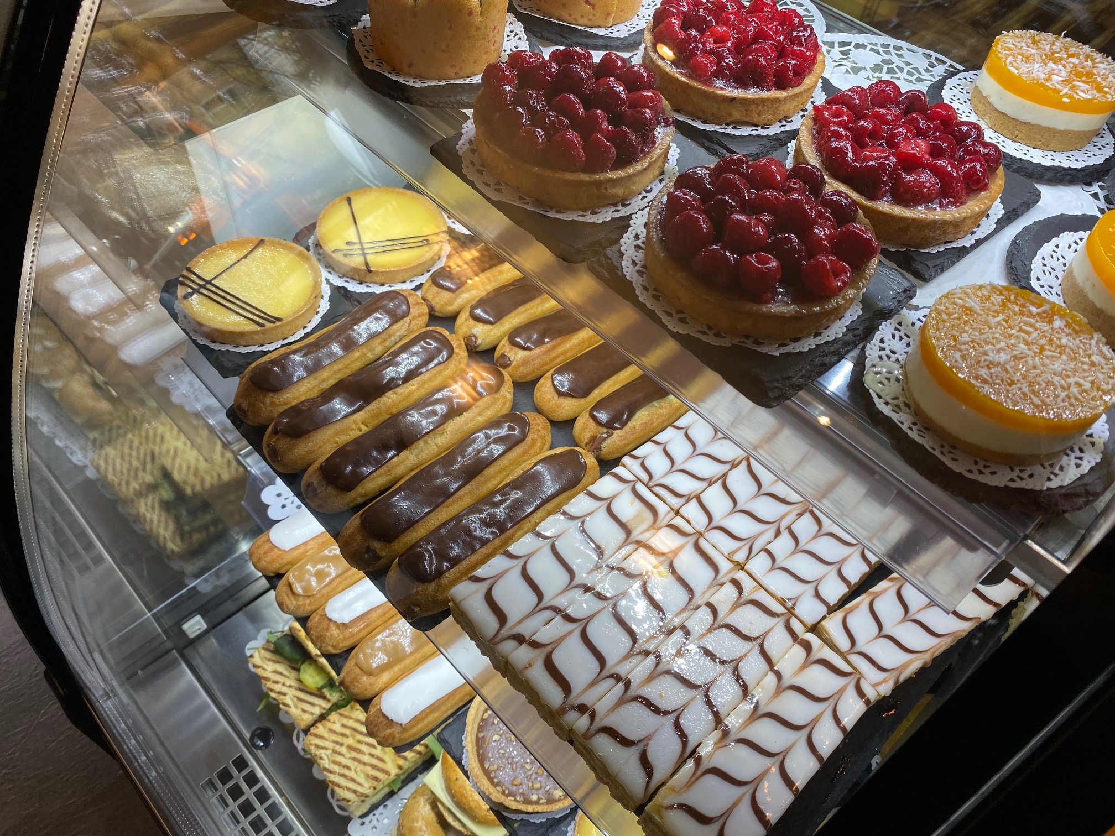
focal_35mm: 26
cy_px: 418
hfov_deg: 67.3
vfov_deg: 53.1
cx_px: 558
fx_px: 837
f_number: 1.8
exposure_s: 1/100
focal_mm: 4.25
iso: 80
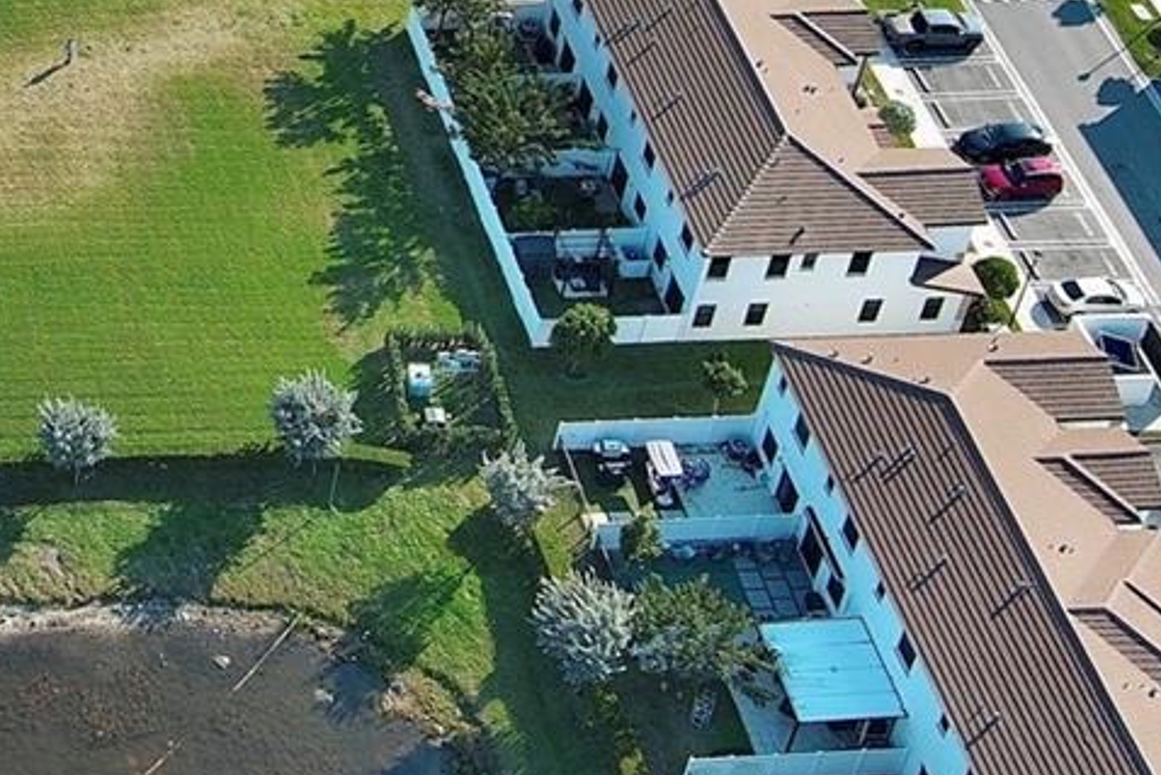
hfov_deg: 19.4
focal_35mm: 97
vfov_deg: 13.5
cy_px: -267
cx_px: -338
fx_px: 3129
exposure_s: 1/557
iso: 100
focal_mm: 10.57
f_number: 2.8
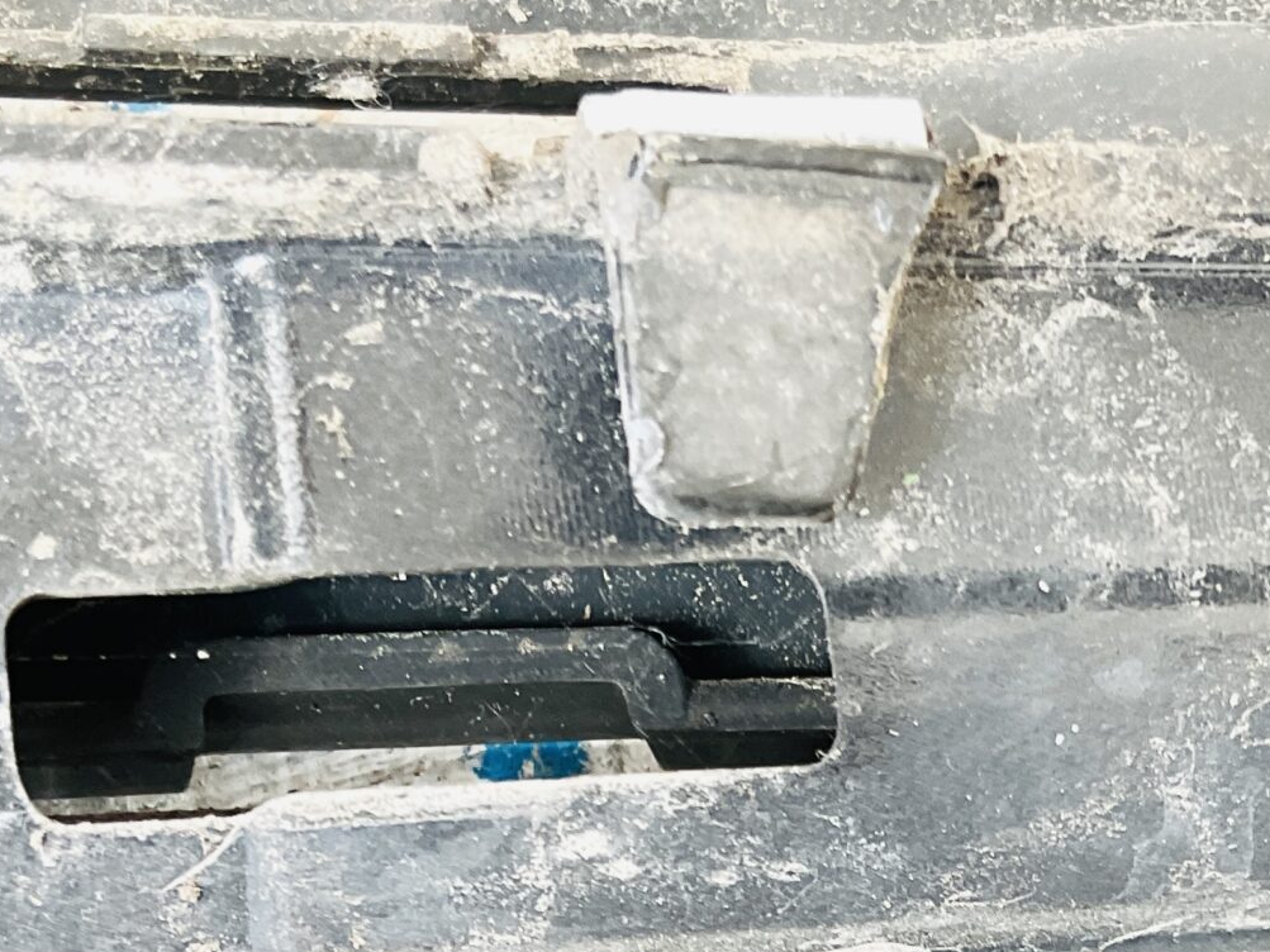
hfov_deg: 25.9
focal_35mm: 74
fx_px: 2715
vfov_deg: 19.0
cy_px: 1091
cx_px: 1004
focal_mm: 3
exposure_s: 1/100
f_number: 1.8
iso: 64
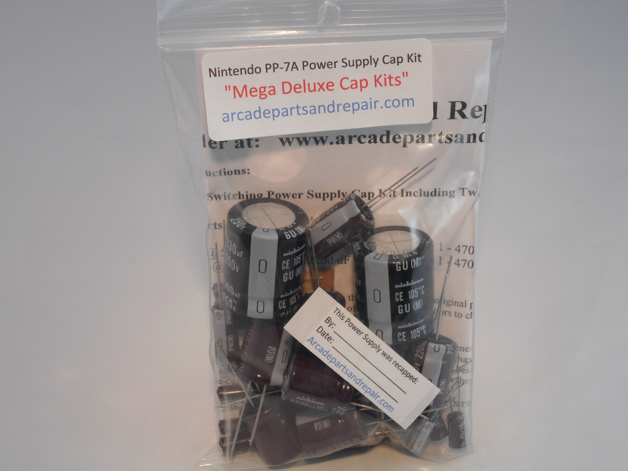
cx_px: 314
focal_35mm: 67
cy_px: 236
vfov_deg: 21.9
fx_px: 1216
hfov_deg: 29.0
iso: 100
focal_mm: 12
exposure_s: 1/30
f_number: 5.3
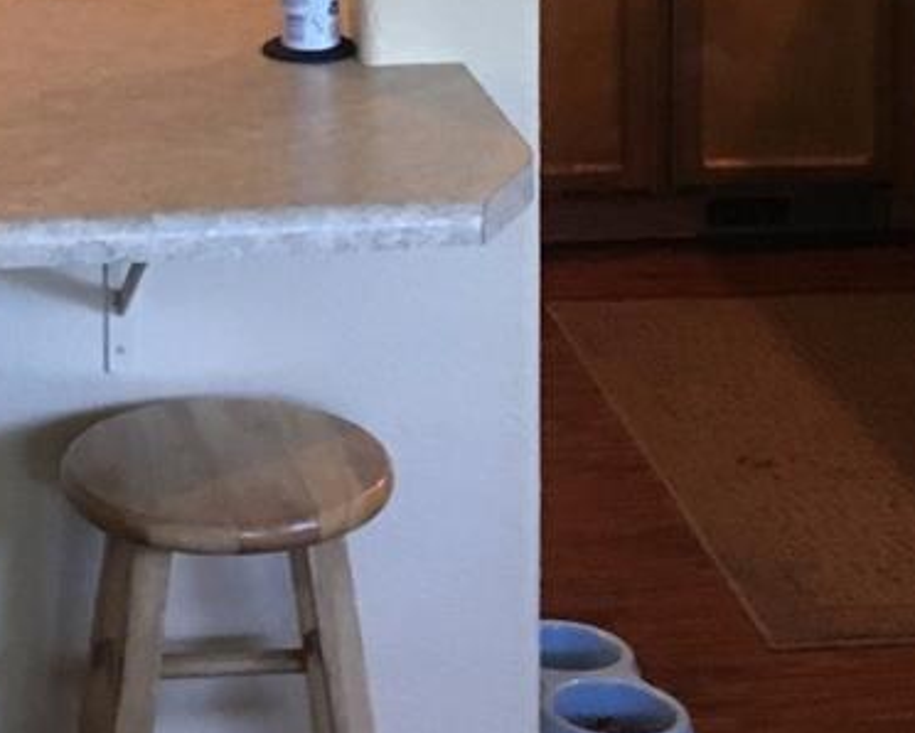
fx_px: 3089
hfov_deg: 16.7
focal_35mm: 114
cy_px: -539
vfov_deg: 12.5
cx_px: 121
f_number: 2.2
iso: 160
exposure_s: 1/30
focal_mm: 4.15
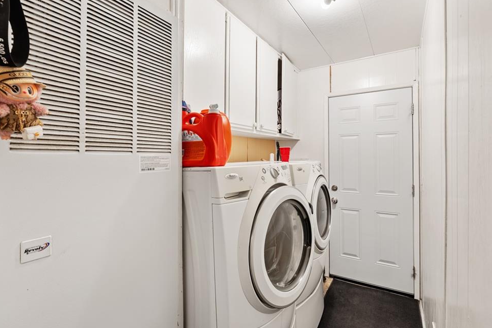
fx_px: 232
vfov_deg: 70.4
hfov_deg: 93.2
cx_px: 256
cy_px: 161
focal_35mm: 17
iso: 250
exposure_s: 1/1.25
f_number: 7.1
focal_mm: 16
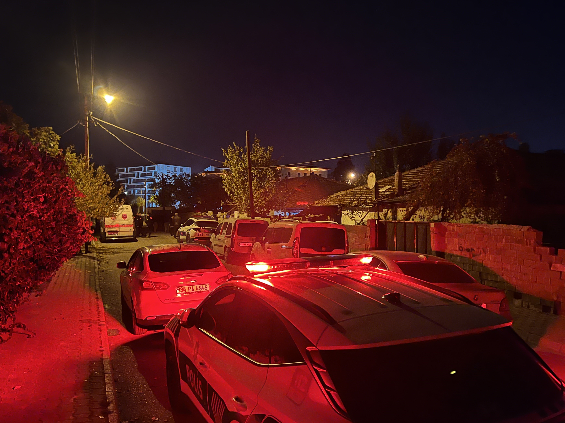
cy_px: 237
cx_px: 277
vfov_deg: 46.7
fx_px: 490
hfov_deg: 60.0
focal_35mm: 30
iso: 500
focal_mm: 5.7
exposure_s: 1/14
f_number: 1.5
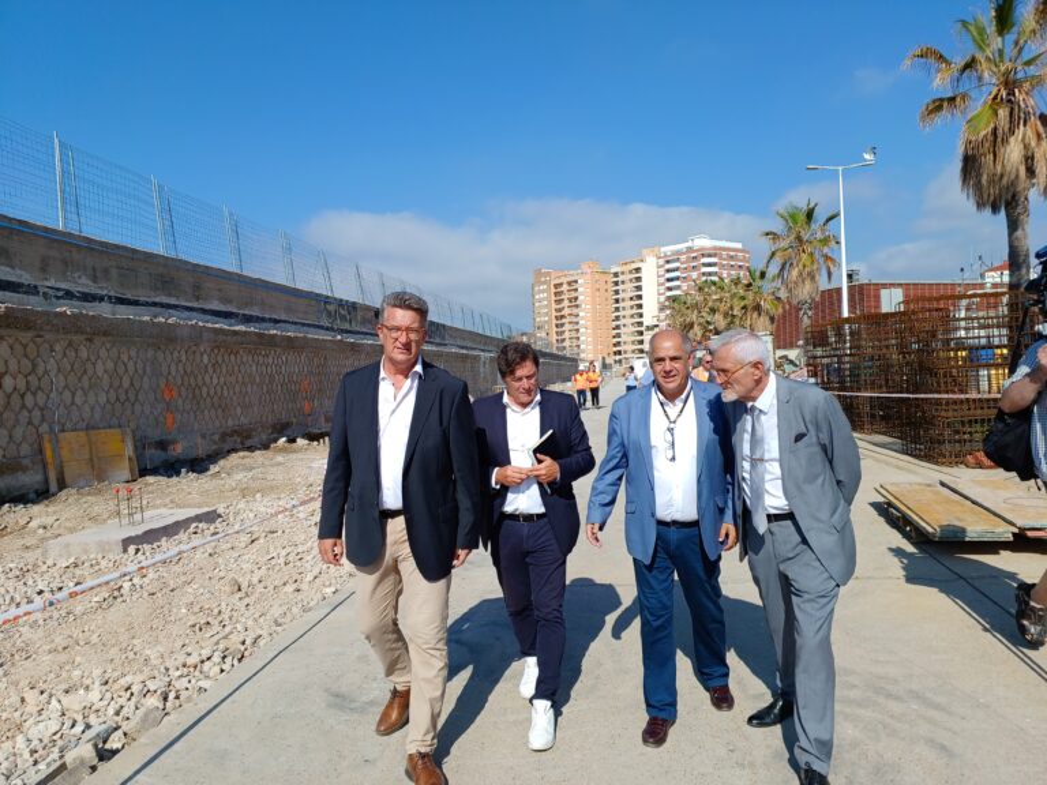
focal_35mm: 23
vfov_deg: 58.9
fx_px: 696
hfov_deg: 73.9
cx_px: 524
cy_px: 392
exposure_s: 1/712
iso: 20
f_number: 1.8
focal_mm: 5.06
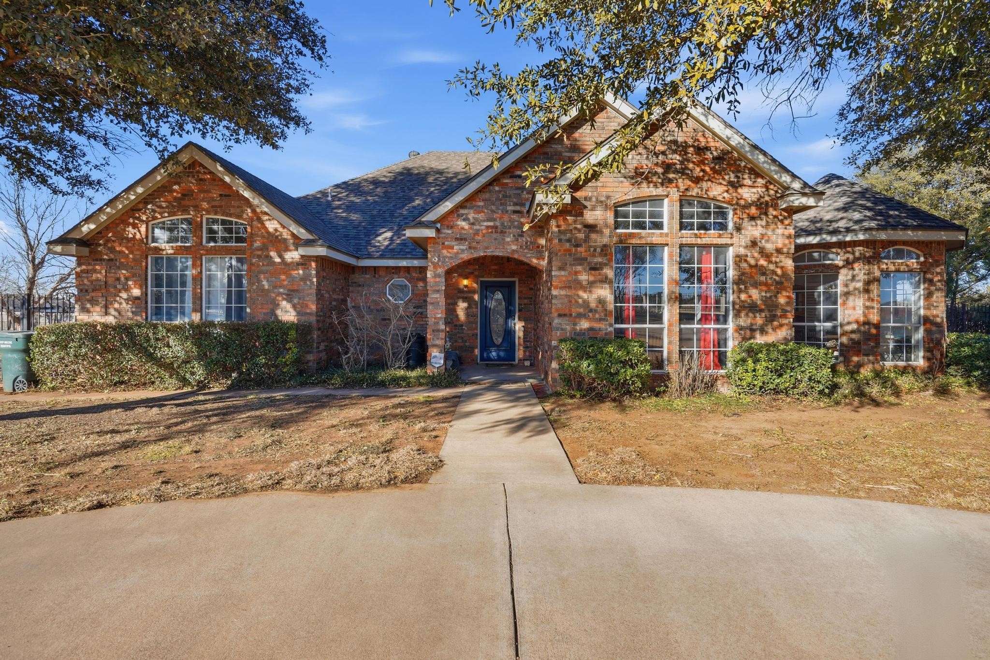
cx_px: 495
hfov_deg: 96.7
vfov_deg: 73.7
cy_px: 330
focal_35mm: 16
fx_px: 440
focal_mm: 16
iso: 200
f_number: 9
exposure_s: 1/10000
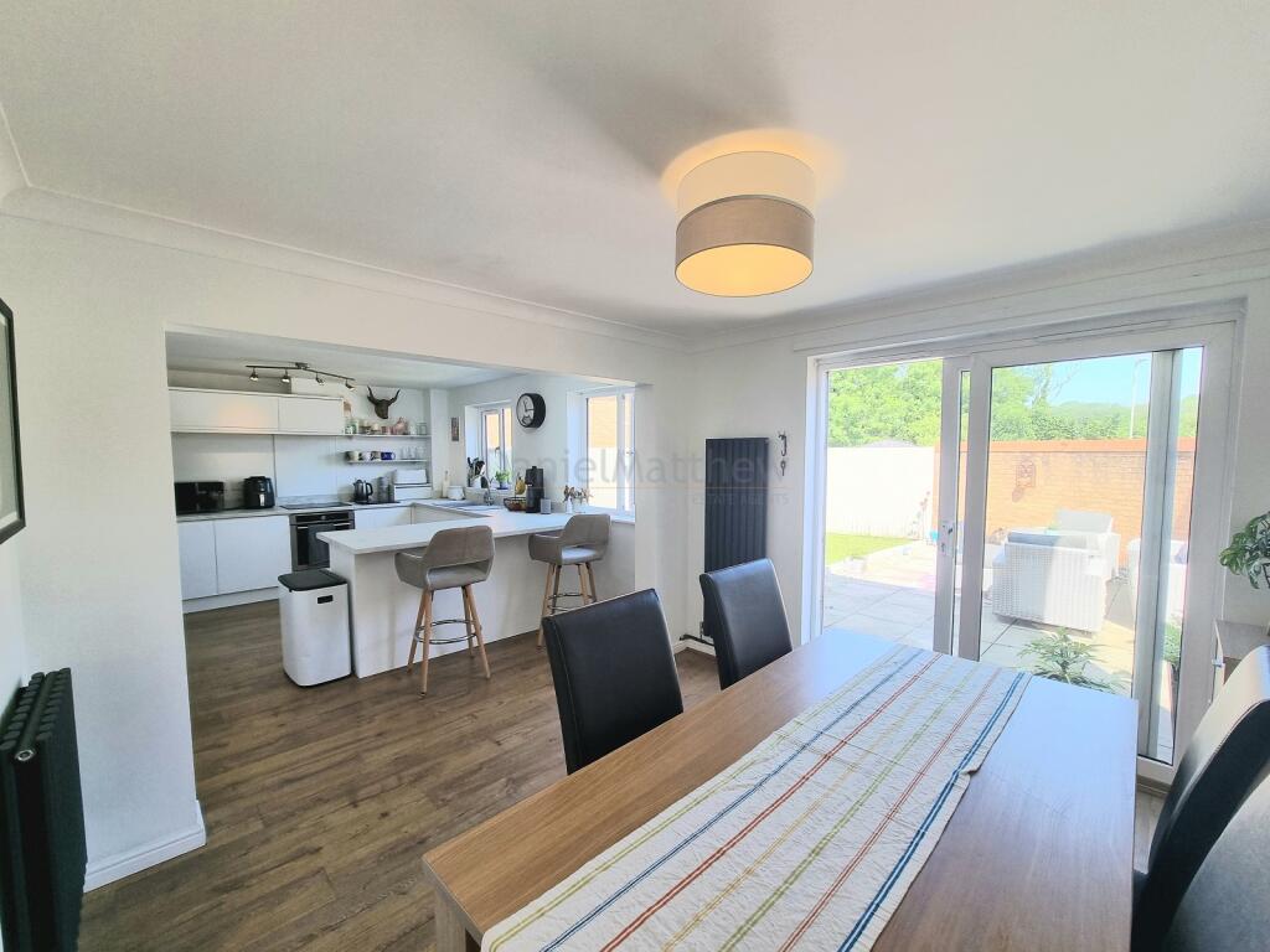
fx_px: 477
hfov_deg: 106.2
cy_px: 476
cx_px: 635
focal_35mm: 13
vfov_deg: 89.9
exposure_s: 1/156
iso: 50
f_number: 2.2
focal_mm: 2.2
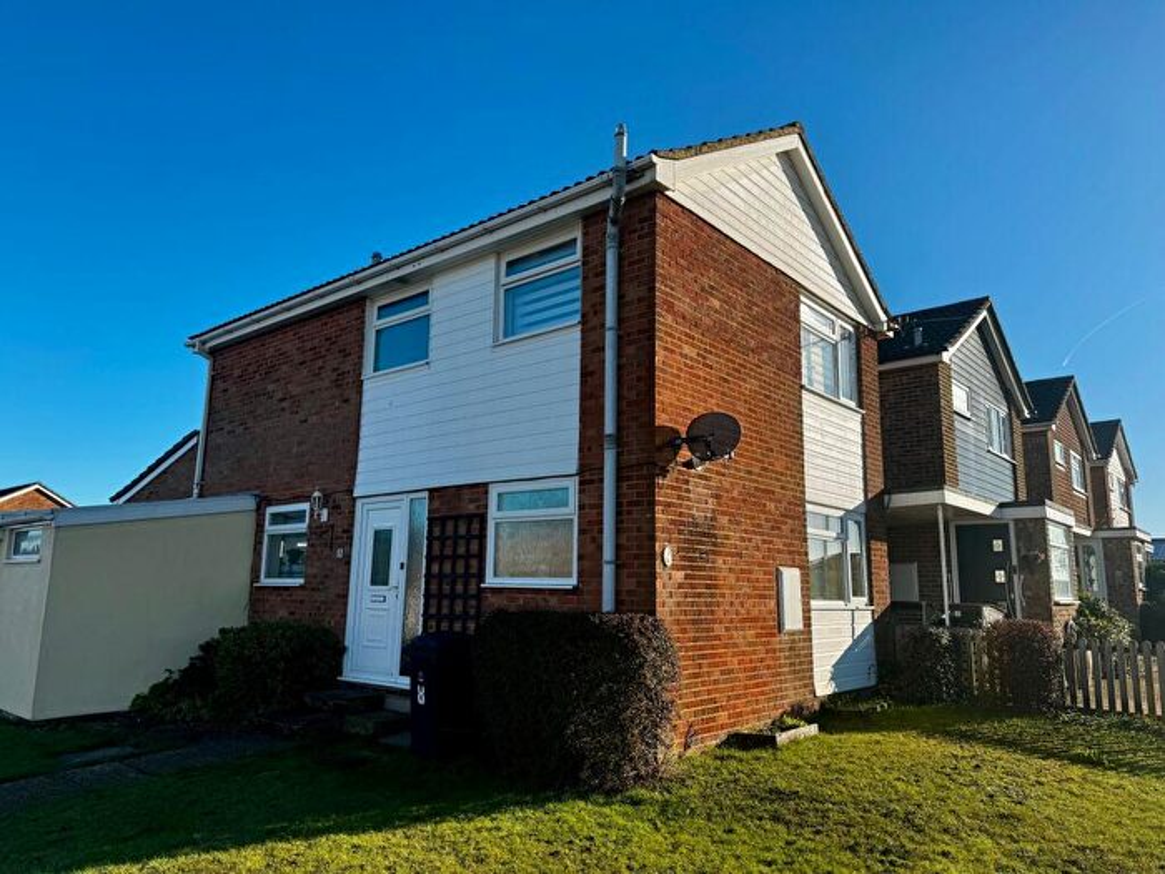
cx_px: 582
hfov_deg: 71.6
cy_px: 437
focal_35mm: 24
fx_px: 808
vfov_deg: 56.8
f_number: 1.78
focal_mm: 6.76
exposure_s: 1/3597
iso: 80
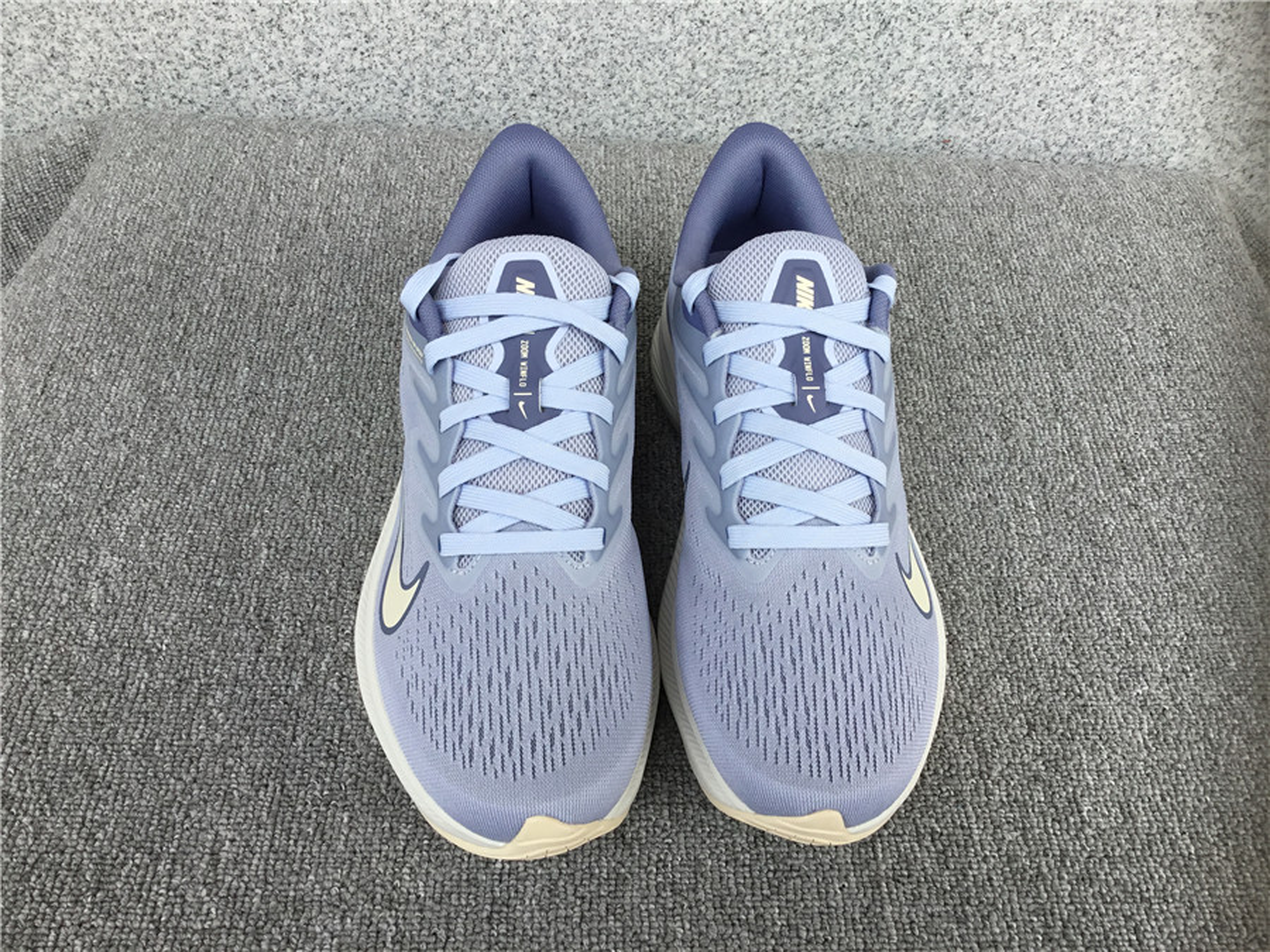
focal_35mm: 31
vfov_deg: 45.4
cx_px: 635
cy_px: 476
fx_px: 1137
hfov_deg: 58.4
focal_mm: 3.3
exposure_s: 1/259
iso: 25
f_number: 2.4
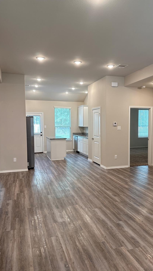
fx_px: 195
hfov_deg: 42.7
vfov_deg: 69.9
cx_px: 92
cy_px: 135
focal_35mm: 27
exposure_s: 1/120
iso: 320
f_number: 1.78
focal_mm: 6.76
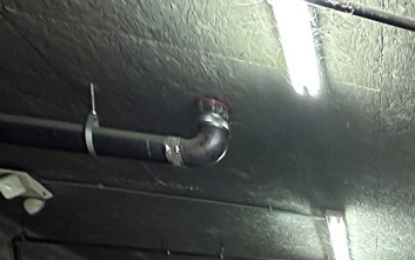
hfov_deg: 31.4
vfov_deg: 22.2
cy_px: 431
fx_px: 487
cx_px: 578
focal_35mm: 43
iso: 1000
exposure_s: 1/60
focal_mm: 2.22
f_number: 2.2
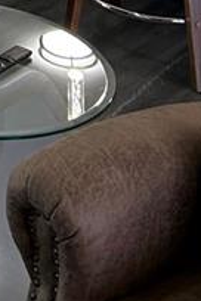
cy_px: -555
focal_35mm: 159
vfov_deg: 10.1
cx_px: -368
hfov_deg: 7.7
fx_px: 1332
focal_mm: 5.7
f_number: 1.5
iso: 64
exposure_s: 1/120
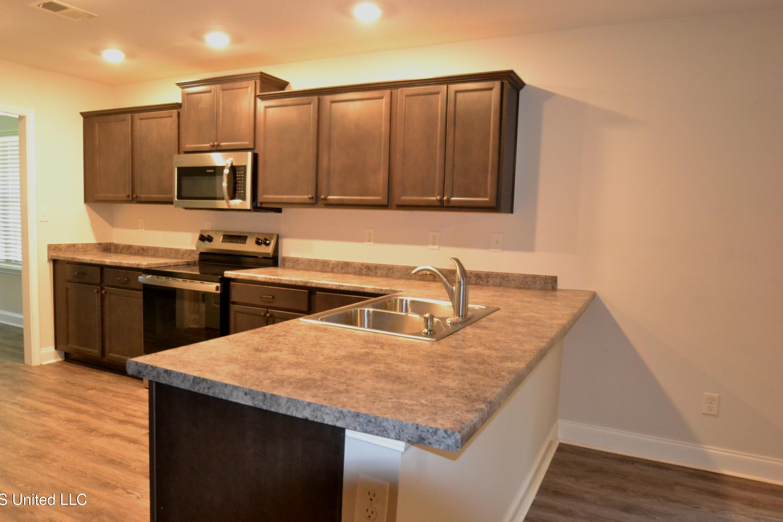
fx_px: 544
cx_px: 383
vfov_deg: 51.3
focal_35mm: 25
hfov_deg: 71.5
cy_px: 253
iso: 3200
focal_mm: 16
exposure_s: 1/60
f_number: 4
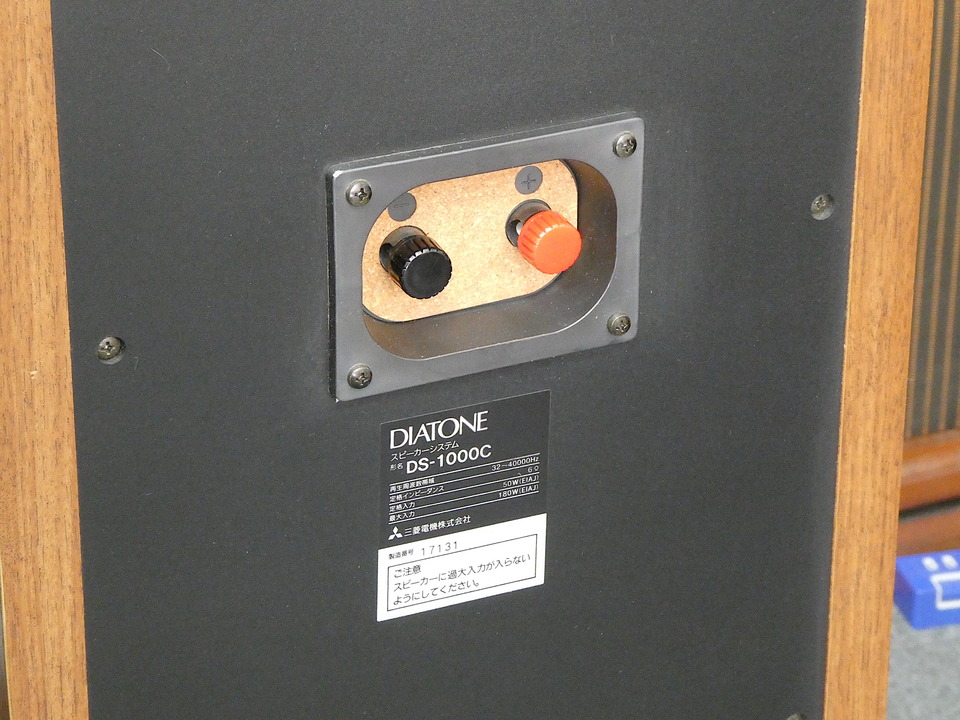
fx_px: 3189
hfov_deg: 17.1
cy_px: 360
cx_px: 480
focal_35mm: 115
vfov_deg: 12.9
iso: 1600
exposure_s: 1/13
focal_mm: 20.6
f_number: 5.1
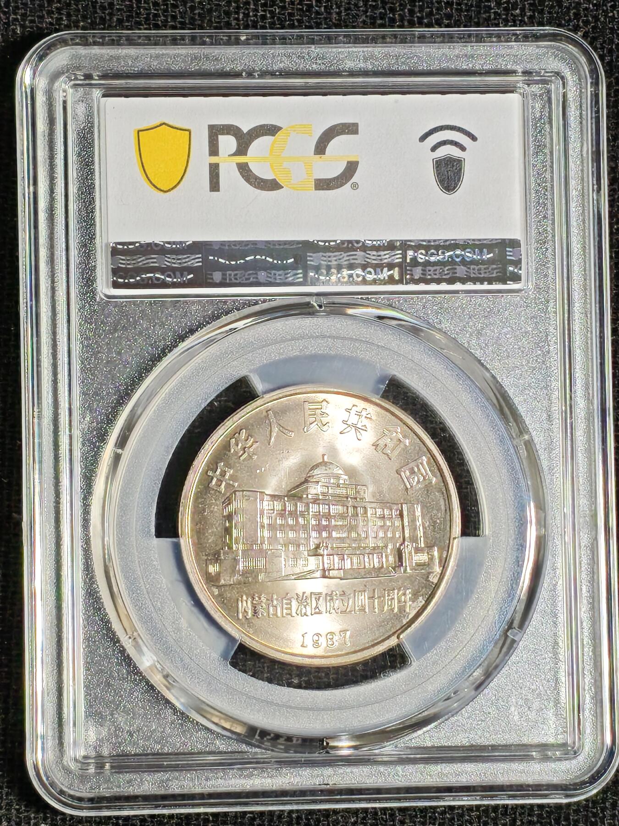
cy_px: 413
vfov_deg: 15.2
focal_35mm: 130
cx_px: 310
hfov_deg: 11.4
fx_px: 3100
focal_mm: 4.94
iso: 50
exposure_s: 1/742
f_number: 1.5
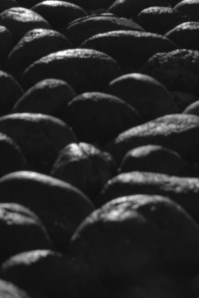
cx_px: 47
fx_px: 1161
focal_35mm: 140
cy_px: -270
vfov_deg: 13.0
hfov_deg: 9.8
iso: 125
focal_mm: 23
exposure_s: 1/250
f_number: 8
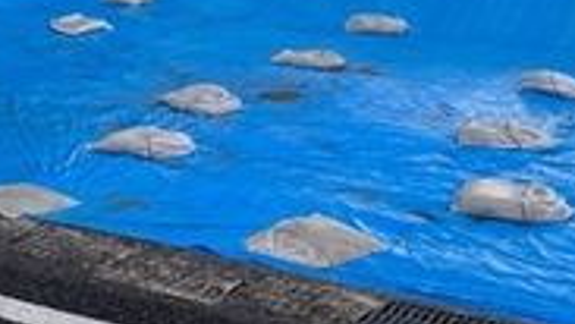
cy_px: -85
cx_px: 170
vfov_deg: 14.5
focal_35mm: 80
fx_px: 1220
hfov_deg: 26.3
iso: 20
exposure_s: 1/1130
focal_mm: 3.99
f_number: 1.8
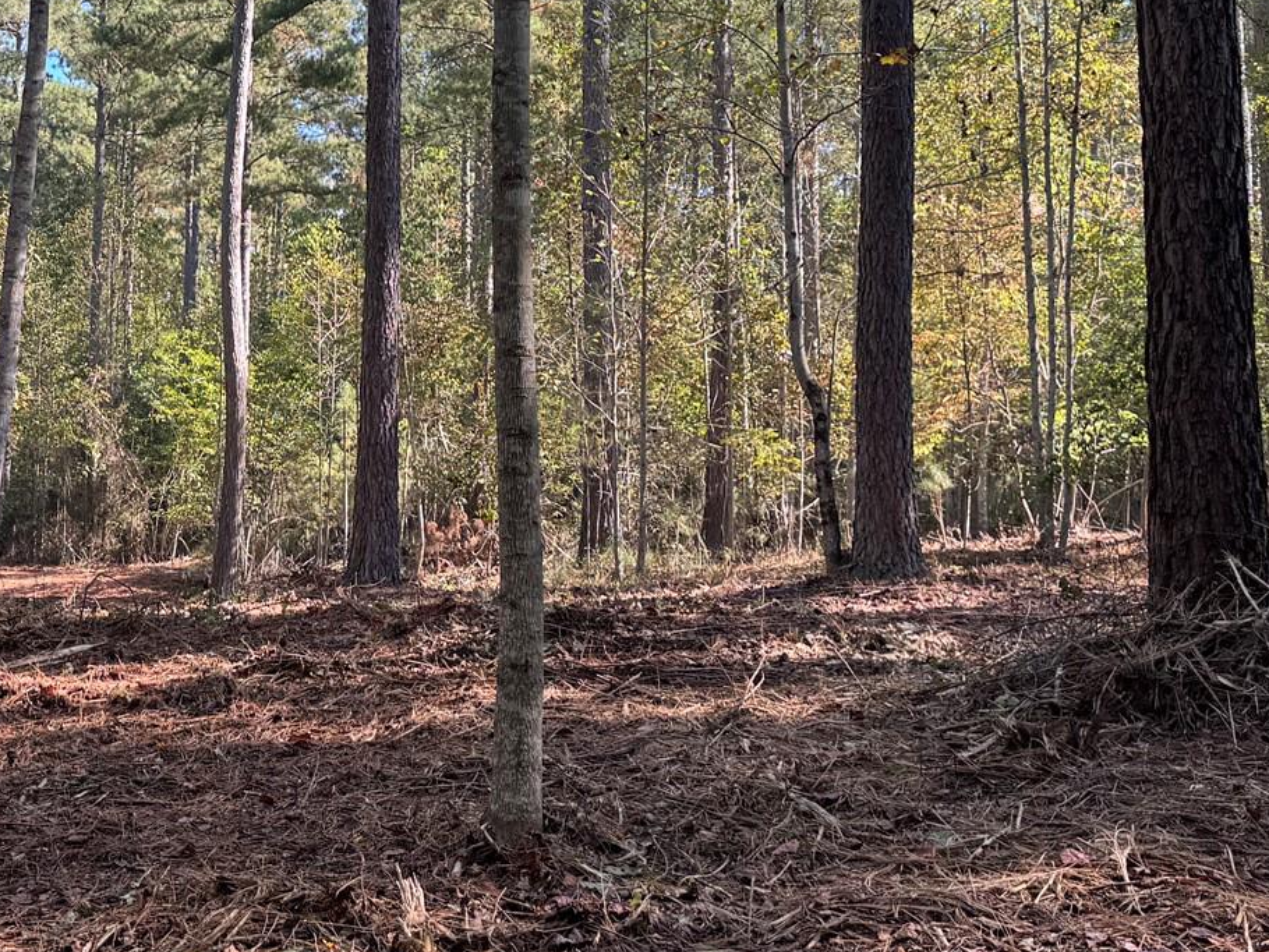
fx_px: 1980
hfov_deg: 34.6
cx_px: 283
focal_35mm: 54
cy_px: 364
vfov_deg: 27.0
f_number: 1.78
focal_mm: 6.76
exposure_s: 1/265
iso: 64
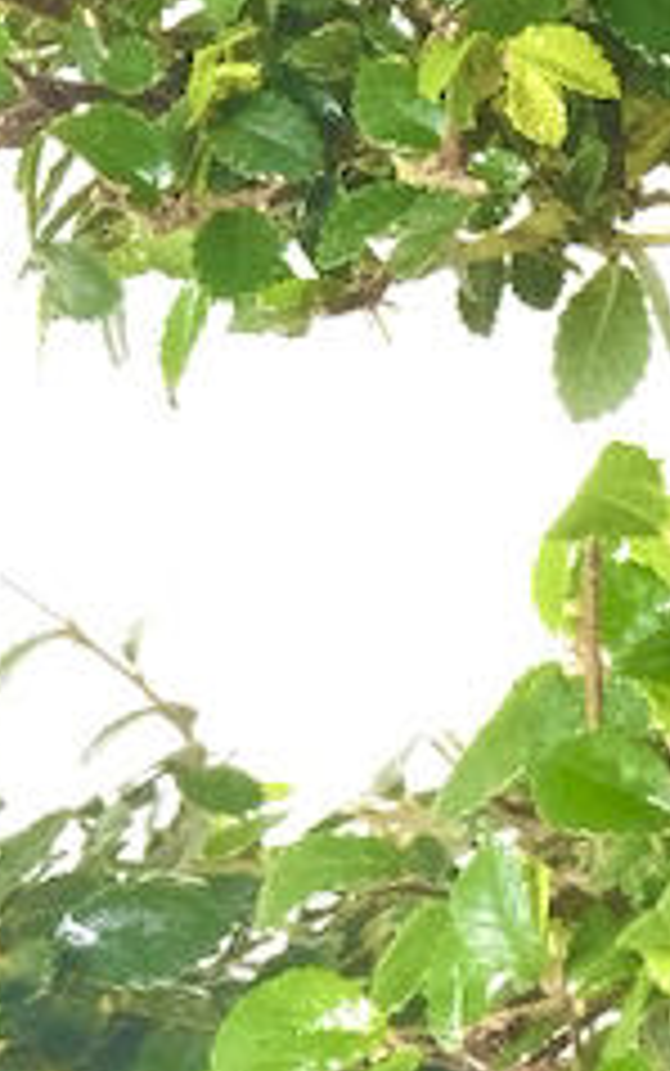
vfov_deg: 4.6
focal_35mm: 455
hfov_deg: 2.9
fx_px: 13277
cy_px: 2079
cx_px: 1201
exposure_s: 1/15
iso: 2000
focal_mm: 55
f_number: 13
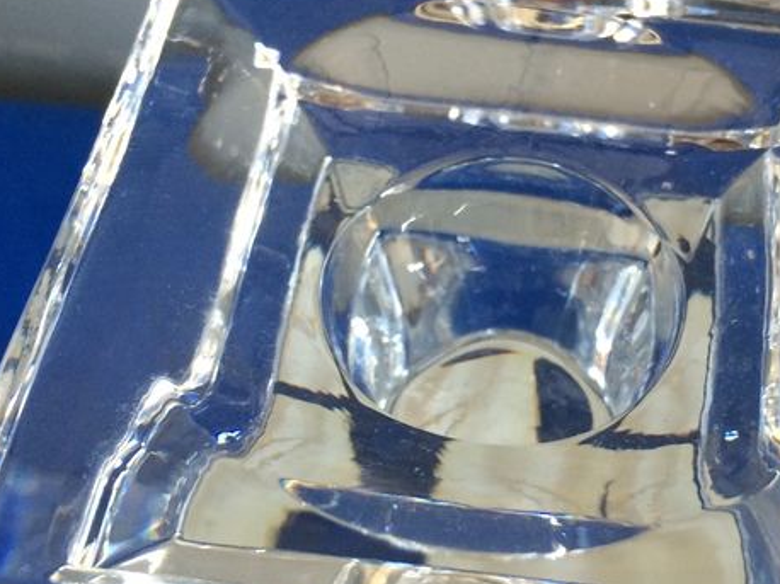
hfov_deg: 33.3
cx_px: 555
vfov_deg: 25.6
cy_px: 358
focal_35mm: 57
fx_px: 1284
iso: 100
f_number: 2.2
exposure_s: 1/30
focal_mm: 4.15
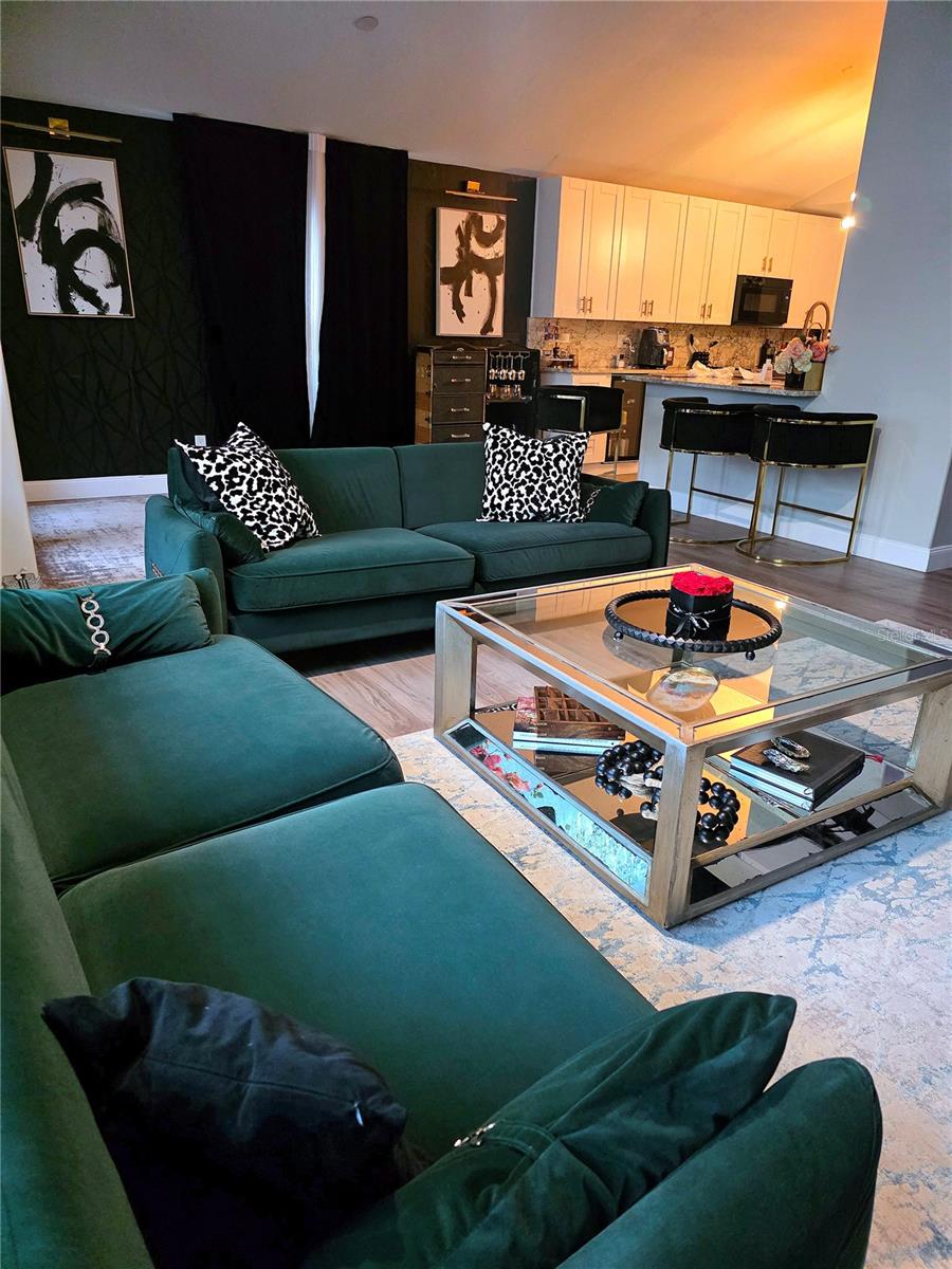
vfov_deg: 73.9
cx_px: 476
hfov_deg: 58.9
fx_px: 843
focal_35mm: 23
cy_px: 634
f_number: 1.7
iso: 1600
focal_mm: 6.3
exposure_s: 1/120
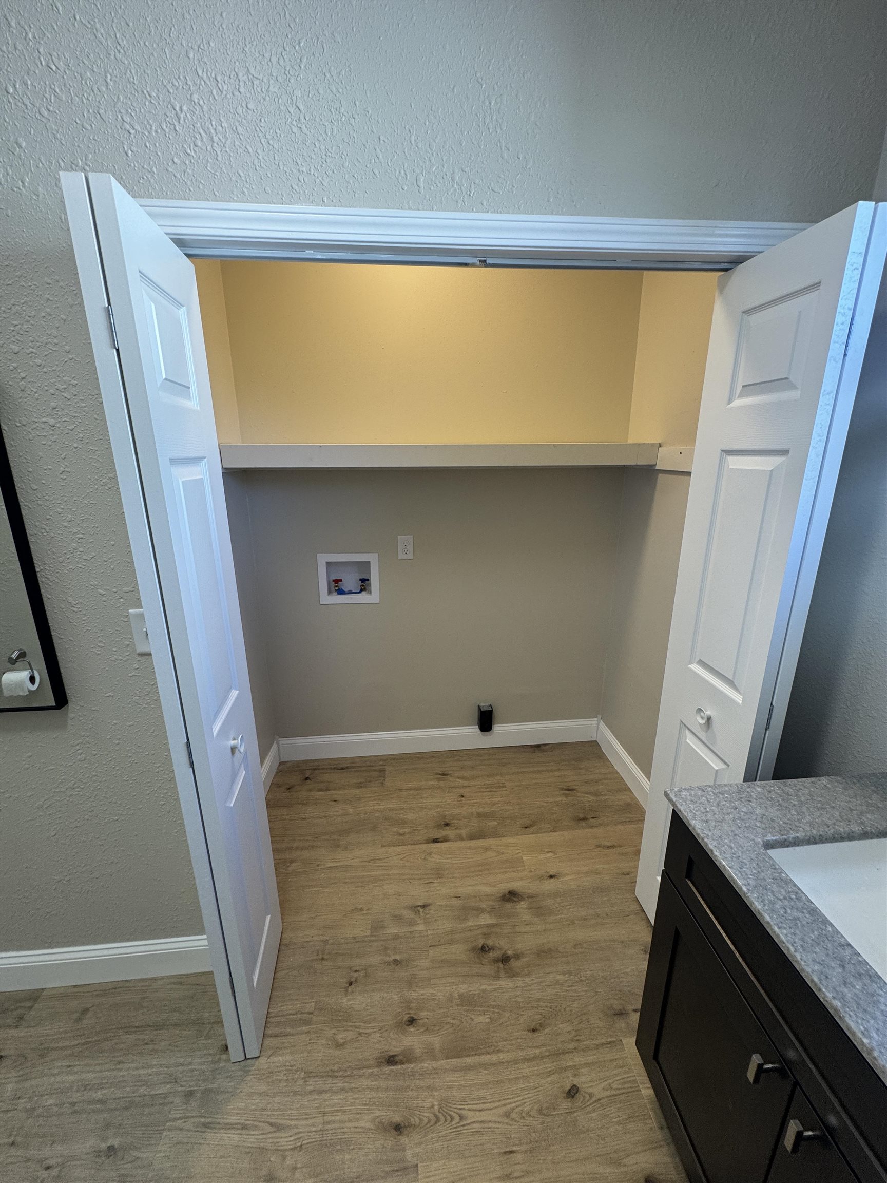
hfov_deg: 85.7
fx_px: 478
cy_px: 592
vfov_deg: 102.1
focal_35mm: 14
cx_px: 444
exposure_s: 1/120
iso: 125
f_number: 2.2
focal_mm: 2.22
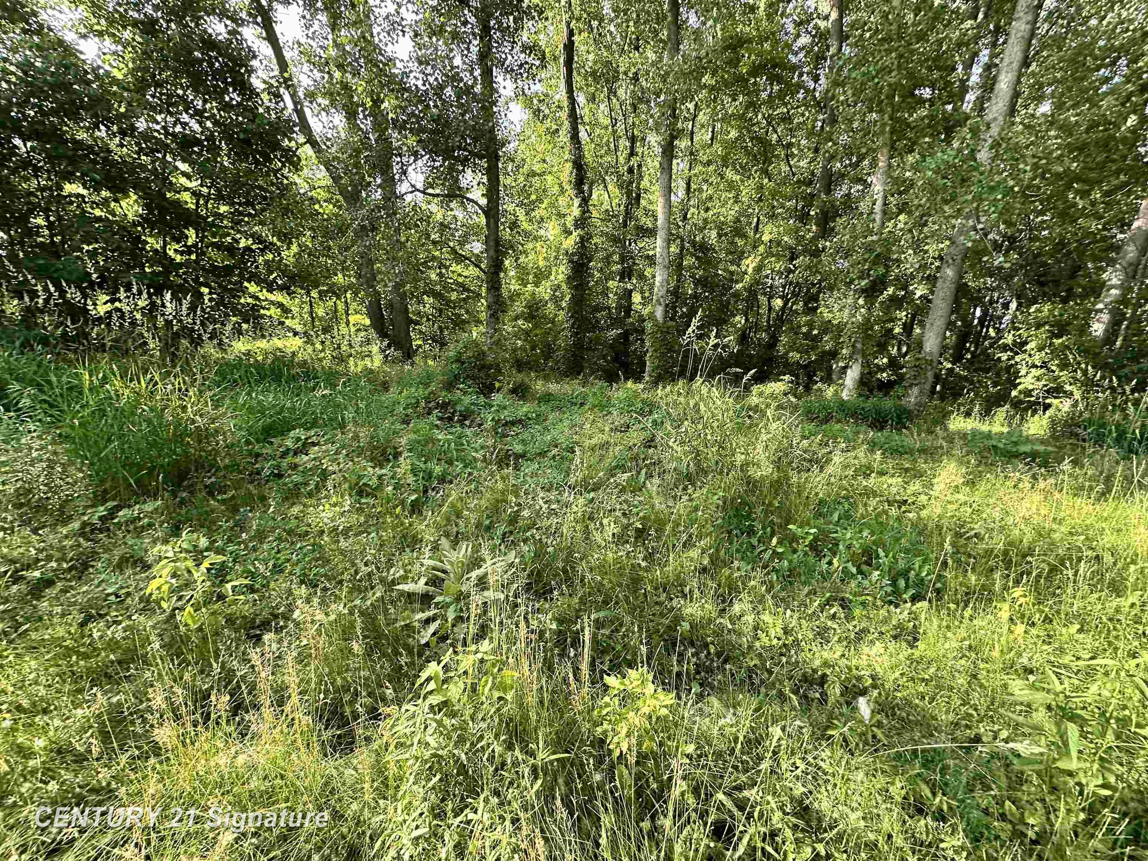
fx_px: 464
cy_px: 430
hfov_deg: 102.1
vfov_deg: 85.7
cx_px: 574
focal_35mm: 14
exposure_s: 1/140
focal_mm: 2.22
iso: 40
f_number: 2.2
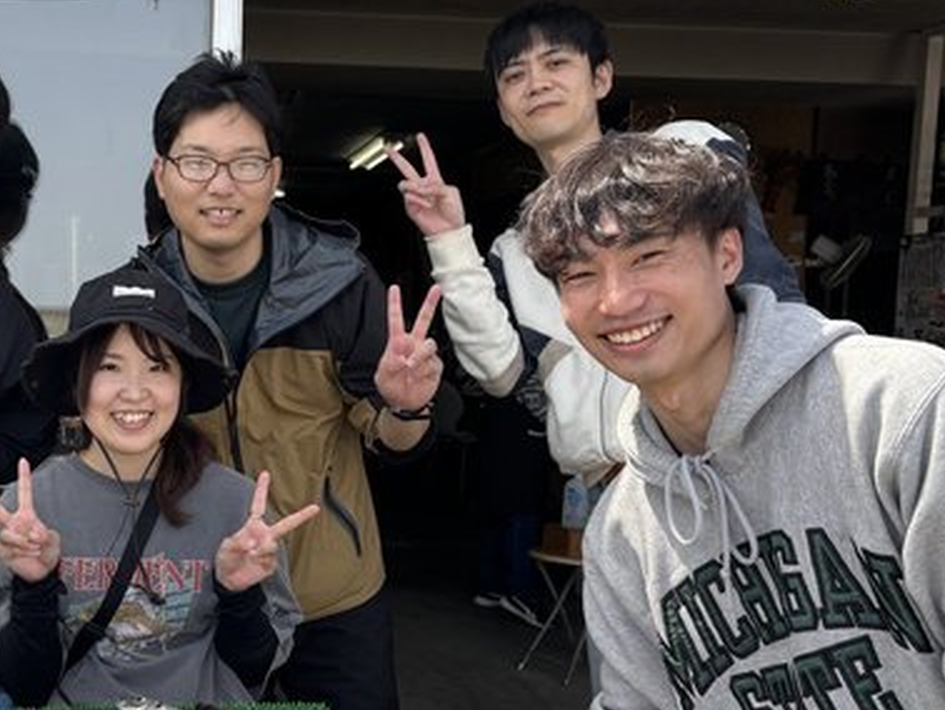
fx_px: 1202
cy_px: 430
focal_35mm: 44
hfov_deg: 41.2
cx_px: 200
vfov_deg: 32.8
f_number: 1.6
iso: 50
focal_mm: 5.96
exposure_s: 1/747
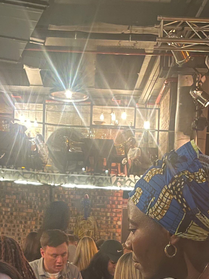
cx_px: 81
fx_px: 499
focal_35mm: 62
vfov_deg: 29.1
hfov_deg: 23.6
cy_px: 280
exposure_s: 1/14
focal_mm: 4.2
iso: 1250
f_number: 1.6
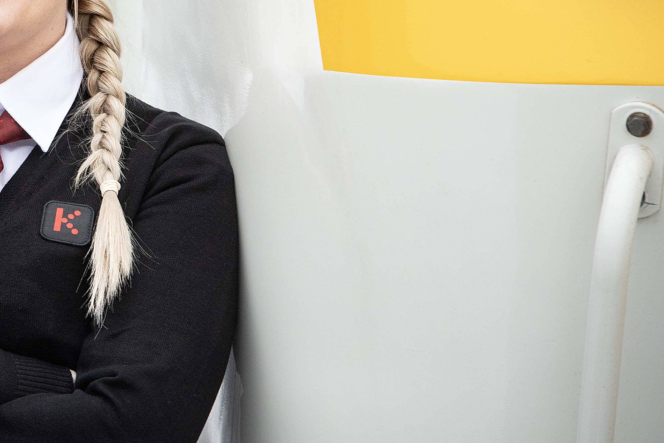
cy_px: 5
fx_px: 8041
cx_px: -127
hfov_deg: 4.7
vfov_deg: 3.2
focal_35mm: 436
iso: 1000
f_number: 6.3
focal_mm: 170
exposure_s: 1/250
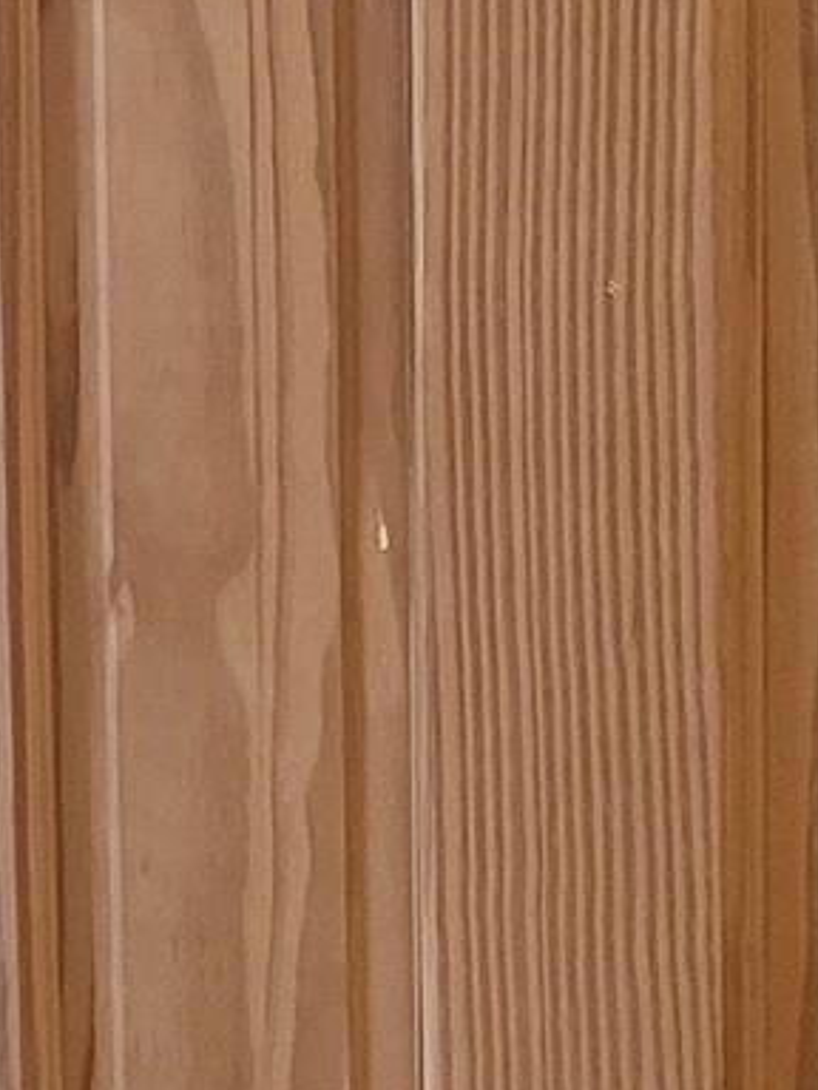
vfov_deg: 12.2
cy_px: -468
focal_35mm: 156
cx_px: -773
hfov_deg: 9.0
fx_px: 4915
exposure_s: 1/120
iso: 250
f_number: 1.8
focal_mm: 5.4
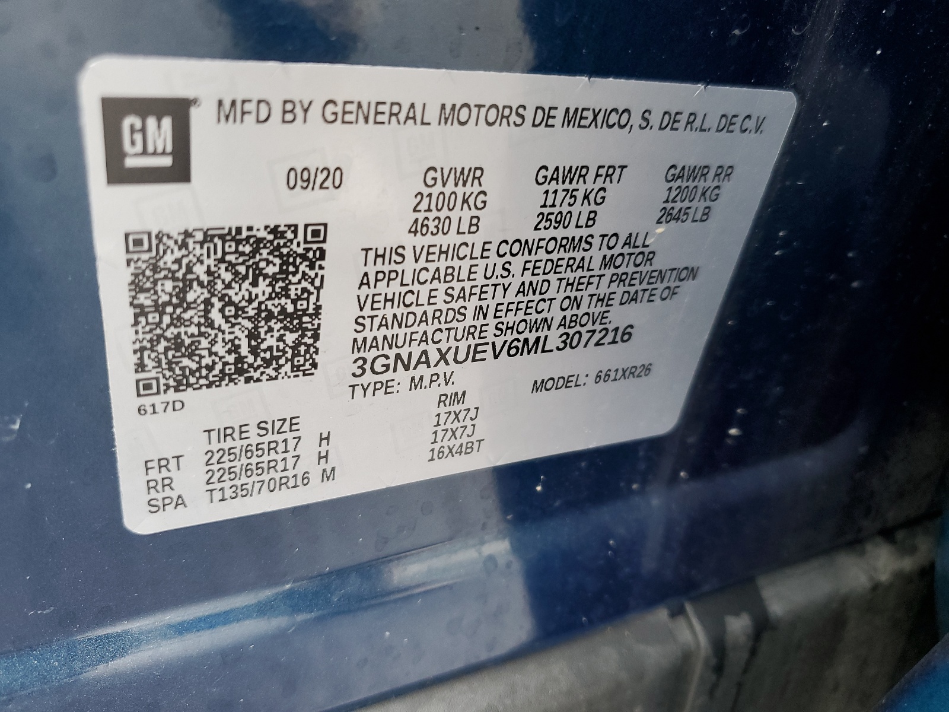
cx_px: 474
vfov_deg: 53.1
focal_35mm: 26
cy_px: 356
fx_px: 713
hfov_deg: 67.3
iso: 73
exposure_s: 1/60.2
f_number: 1.5
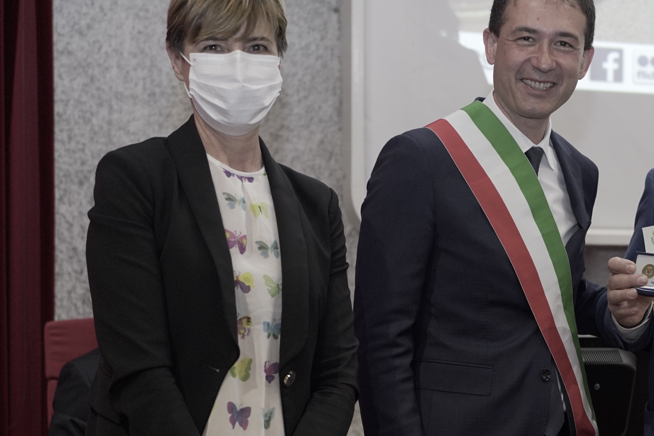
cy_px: 275
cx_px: 513
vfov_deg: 18.4
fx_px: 1344
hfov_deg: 26.9
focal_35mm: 74
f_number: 3.2
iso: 3200
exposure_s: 1/125
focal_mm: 40
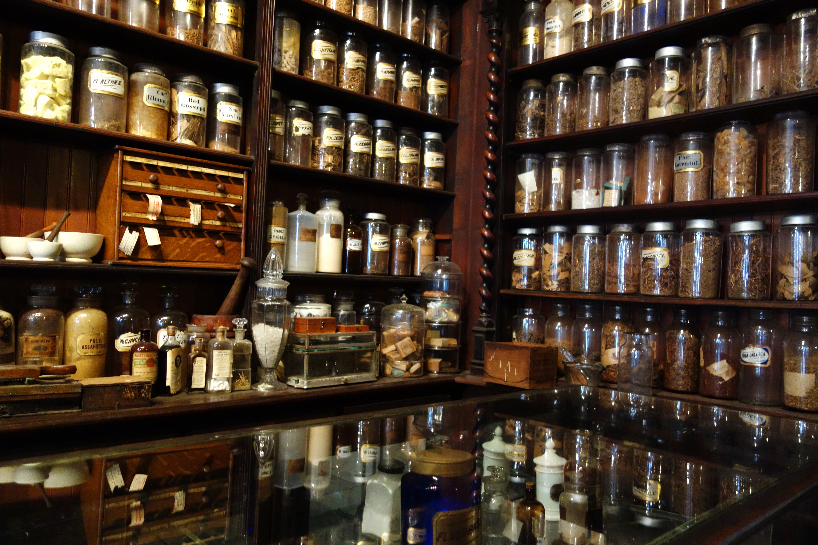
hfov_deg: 65.5
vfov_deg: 46.4
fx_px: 636
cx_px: 409
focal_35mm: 28
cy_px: 272
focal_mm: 10.4
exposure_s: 1/25
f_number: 1.8
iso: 800
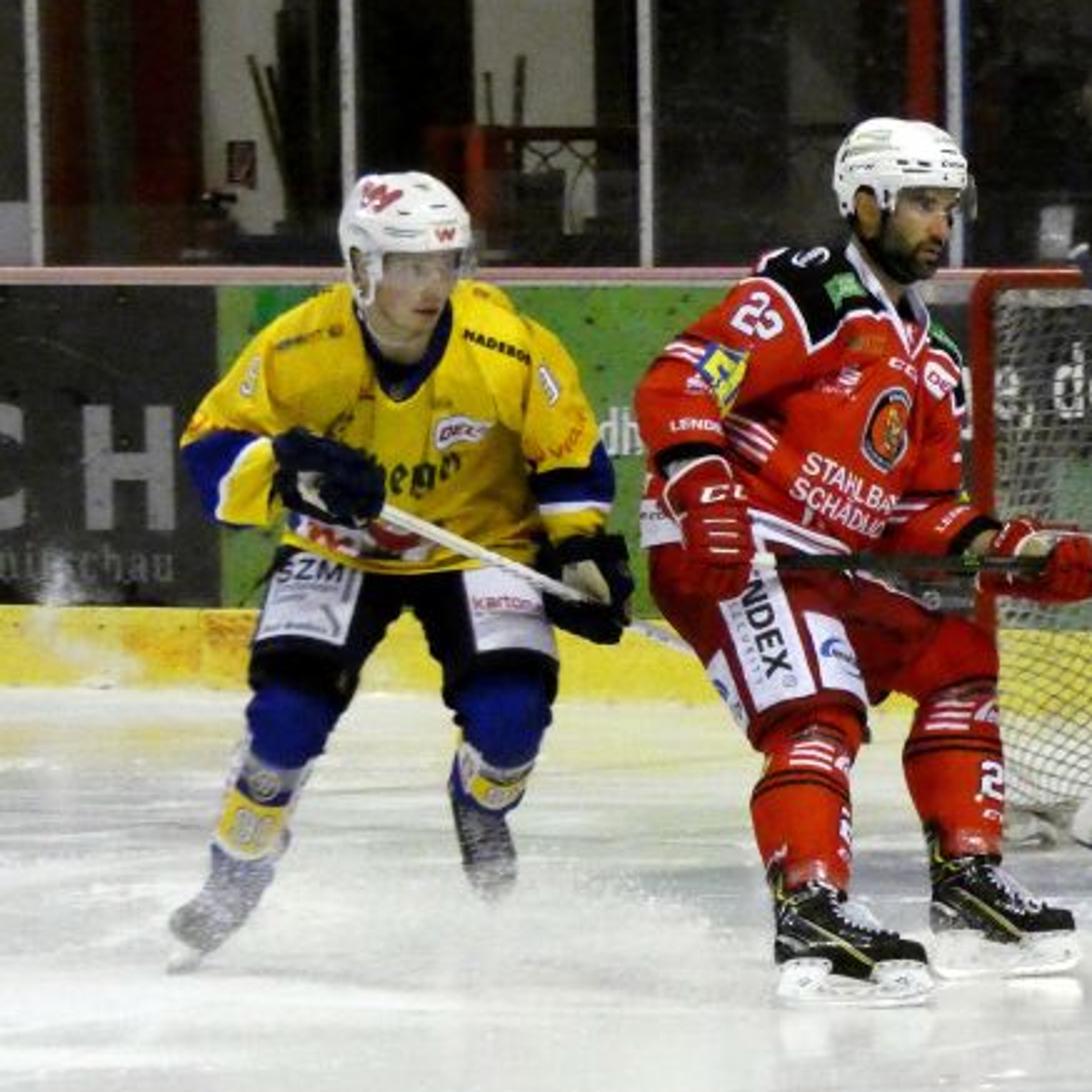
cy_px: 623
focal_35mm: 316
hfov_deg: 5.5
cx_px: 885
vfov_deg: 5.5
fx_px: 11278
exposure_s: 1/250
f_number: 5.5
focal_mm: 37.8
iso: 3200
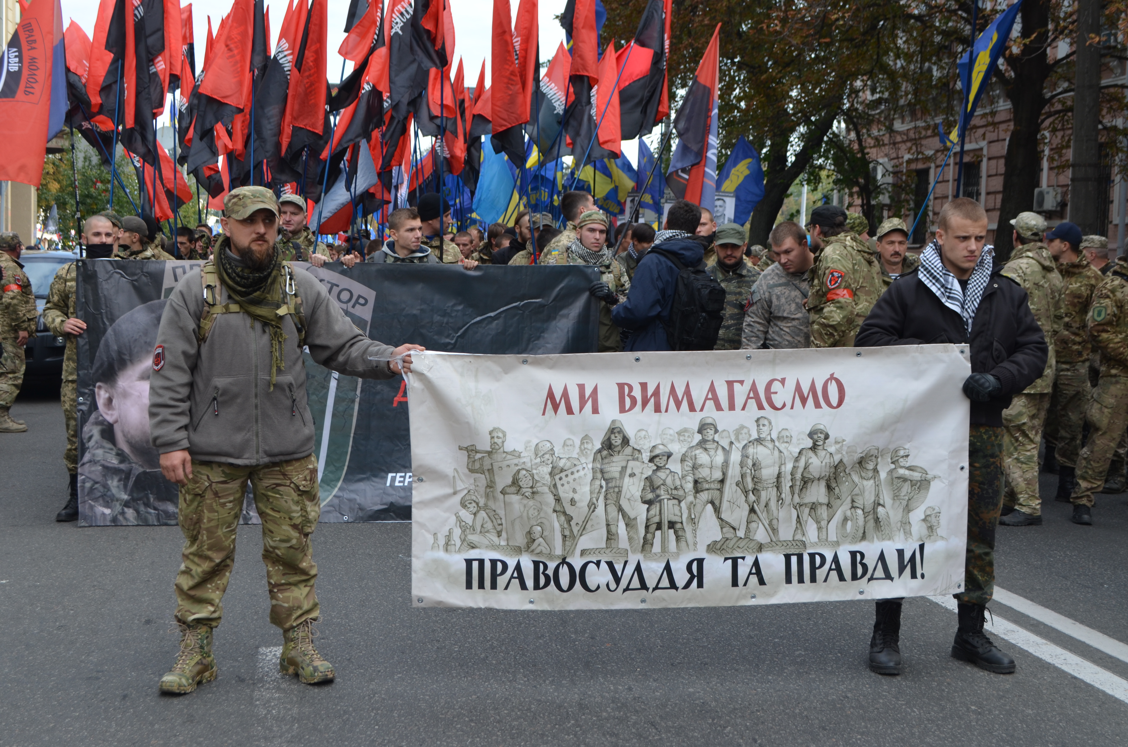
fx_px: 1407
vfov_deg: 29.7
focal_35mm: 45
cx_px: 564
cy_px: 374
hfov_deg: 43.7
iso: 200
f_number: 7.1
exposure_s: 1/200
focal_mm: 30
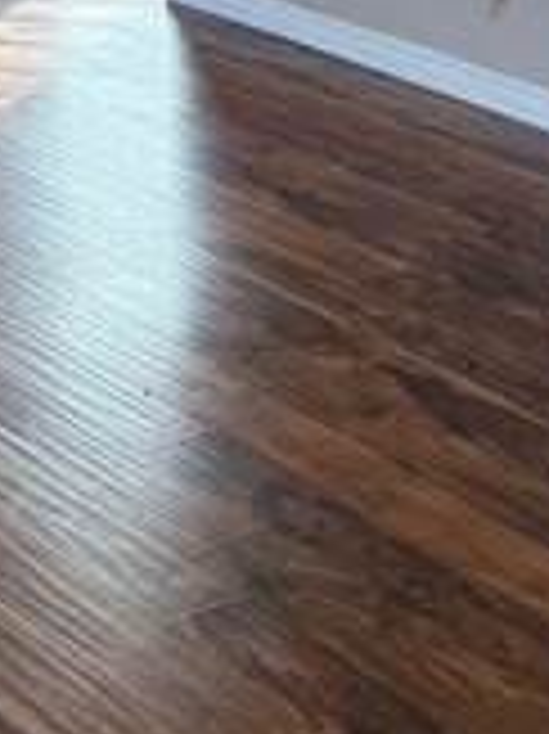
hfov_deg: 13.1
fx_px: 2393
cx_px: 180
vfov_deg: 15.8
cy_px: -405
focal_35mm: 113
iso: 250
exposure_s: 1/120
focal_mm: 6.76
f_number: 1.78
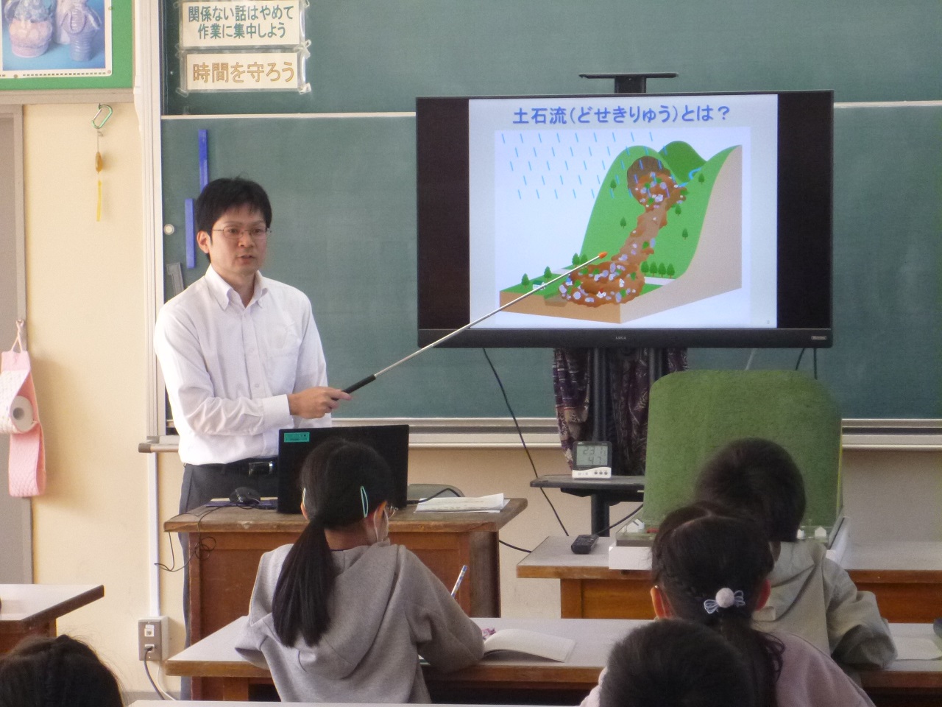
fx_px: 3102
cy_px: 354
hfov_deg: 17.3
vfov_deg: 13.0
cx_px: 471
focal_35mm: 114
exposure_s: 1/60
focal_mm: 20.3
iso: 800
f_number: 5.8
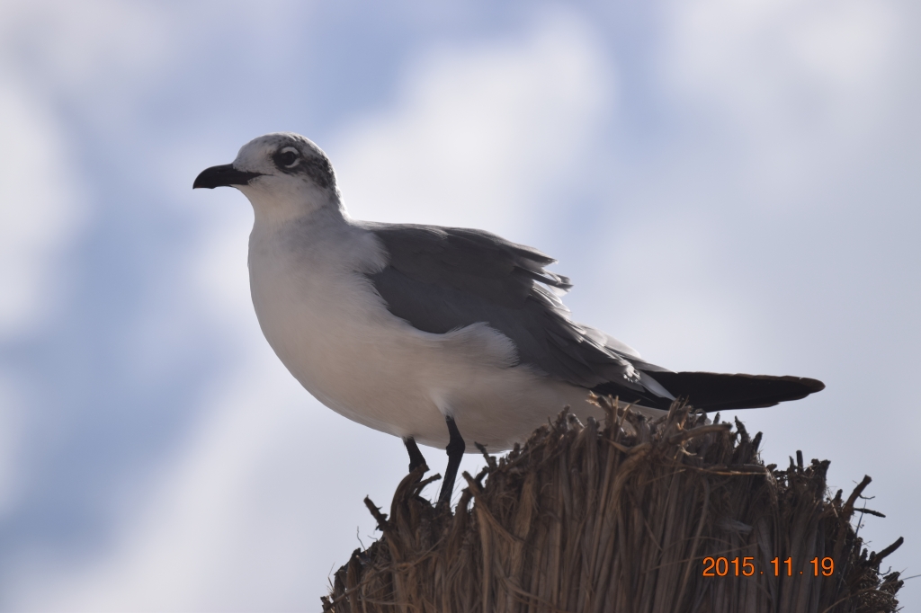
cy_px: 306
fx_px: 7672
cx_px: 460
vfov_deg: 4.6
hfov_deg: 6.9
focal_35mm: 300
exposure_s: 1/2500
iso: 200
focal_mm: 200
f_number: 6.3
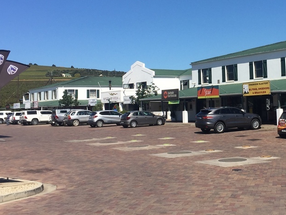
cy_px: 61
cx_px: 228
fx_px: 463
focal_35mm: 56
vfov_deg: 25.9
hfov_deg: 33.4
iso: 32
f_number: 2.2
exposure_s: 1/2639
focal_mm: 4.15
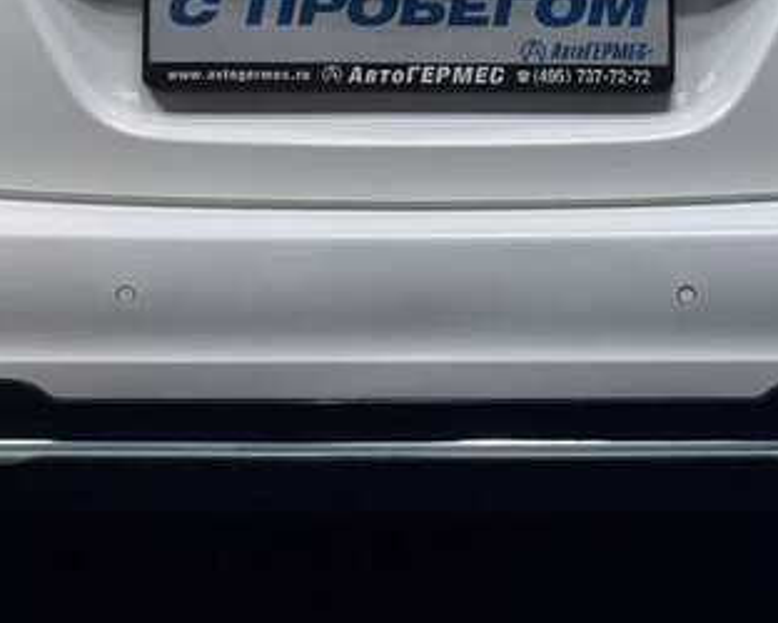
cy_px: -44
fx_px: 3110
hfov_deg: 14.3
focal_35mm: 135
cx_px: 436
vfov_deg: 11.3
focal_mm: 6.76
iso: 50
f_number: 1.78
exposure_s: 1/100
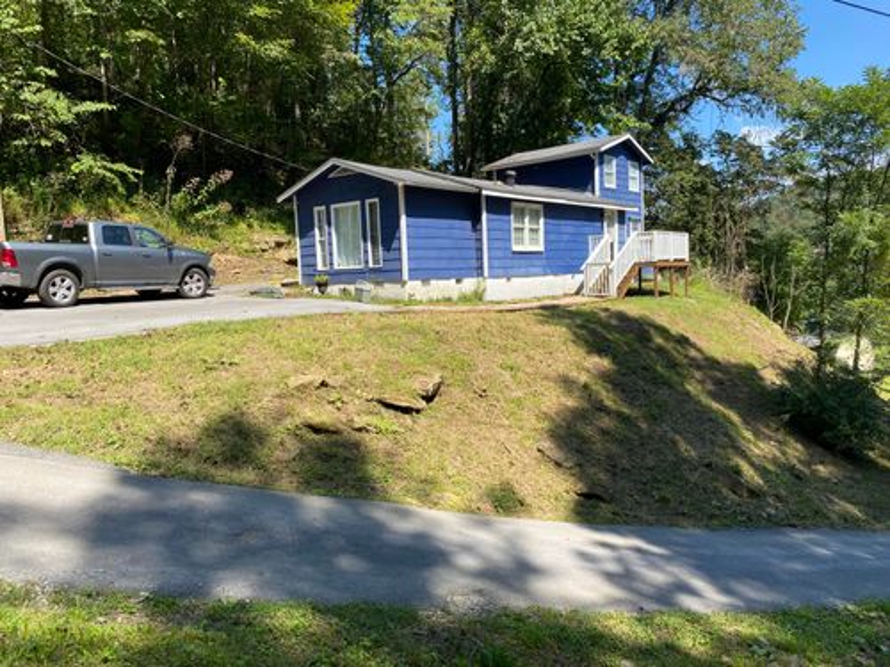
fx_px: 668
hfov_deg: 67.3
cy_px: 334
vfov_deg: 53.1
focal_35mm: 26
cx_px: 445
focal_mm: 4.25
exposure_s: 1/1218
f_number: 1.8
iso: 32
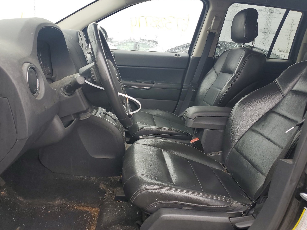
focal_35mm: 28
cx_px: 160
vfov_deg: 49.7
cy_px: 121
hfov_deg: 63.4
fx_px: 248
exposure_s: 1/312
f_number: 1.5
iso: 50
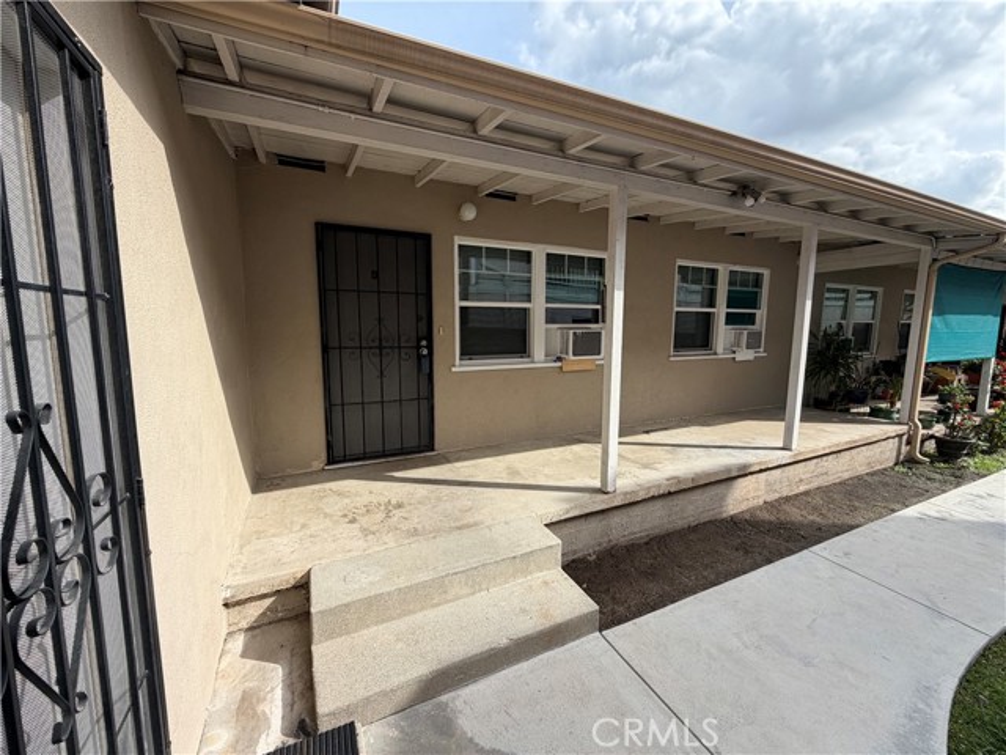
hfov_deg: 102.1
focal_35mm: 14
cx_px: 503
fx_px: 407
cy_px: 378
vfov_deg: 85.7
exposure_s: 1/726
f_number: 2.2
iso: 40
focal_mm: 2.22
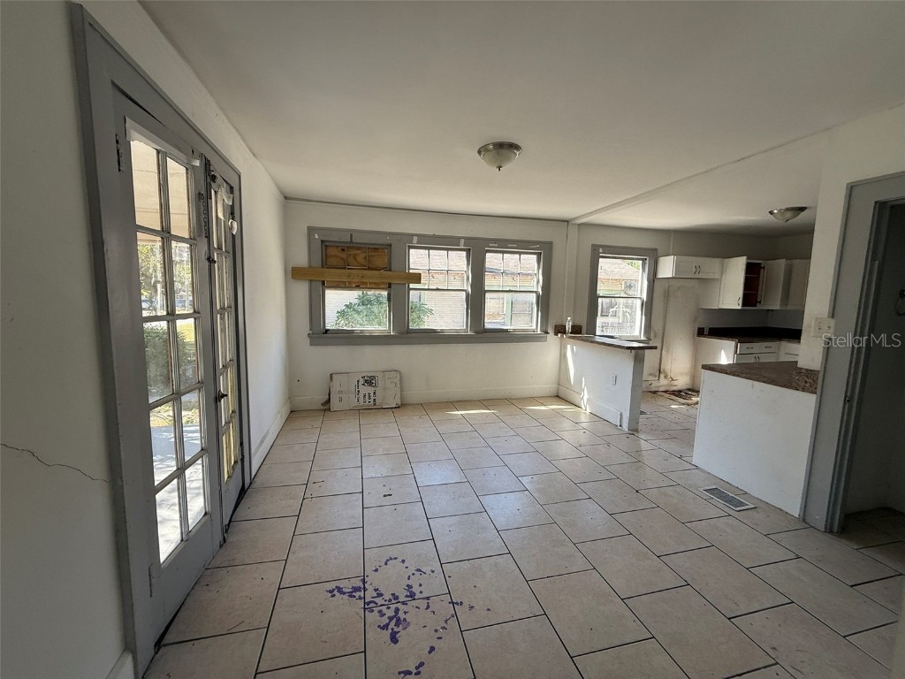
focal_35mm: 14
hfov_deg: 102.1
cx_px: 452
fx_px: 366
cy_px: 340
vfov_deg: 85.7
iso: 50
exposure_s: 1/163
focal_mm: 2.22
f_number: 2.2
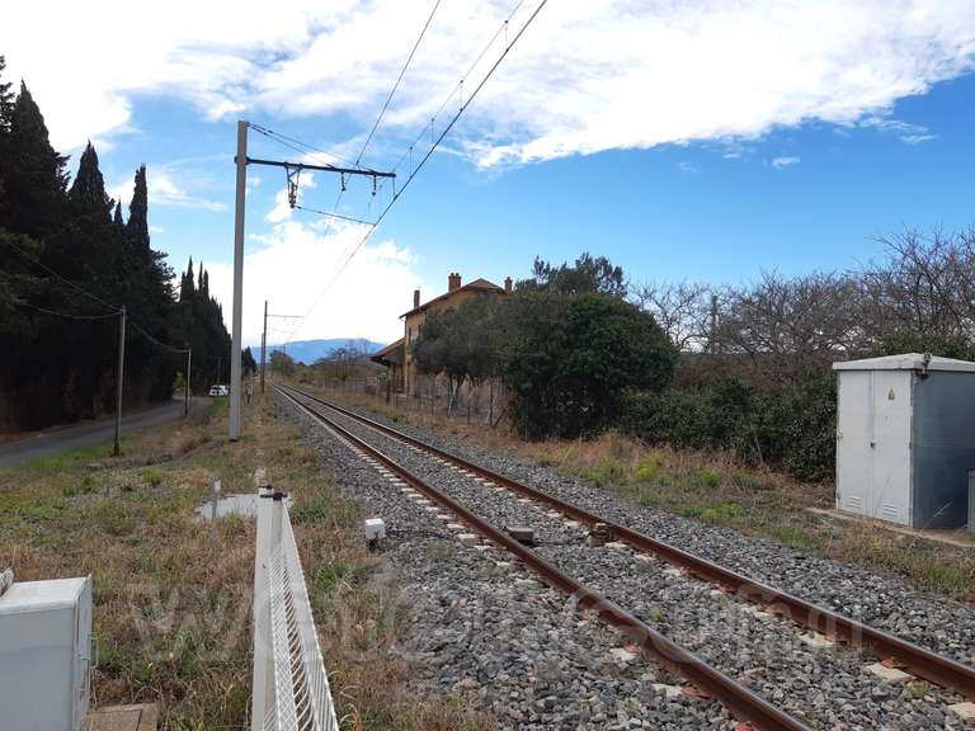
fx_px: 732
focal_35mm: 26
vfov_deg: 53.1
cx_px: 488
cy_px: 366
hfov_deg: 67.3
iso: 40
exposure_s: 1/1276
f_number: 1.7
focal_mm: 3.92
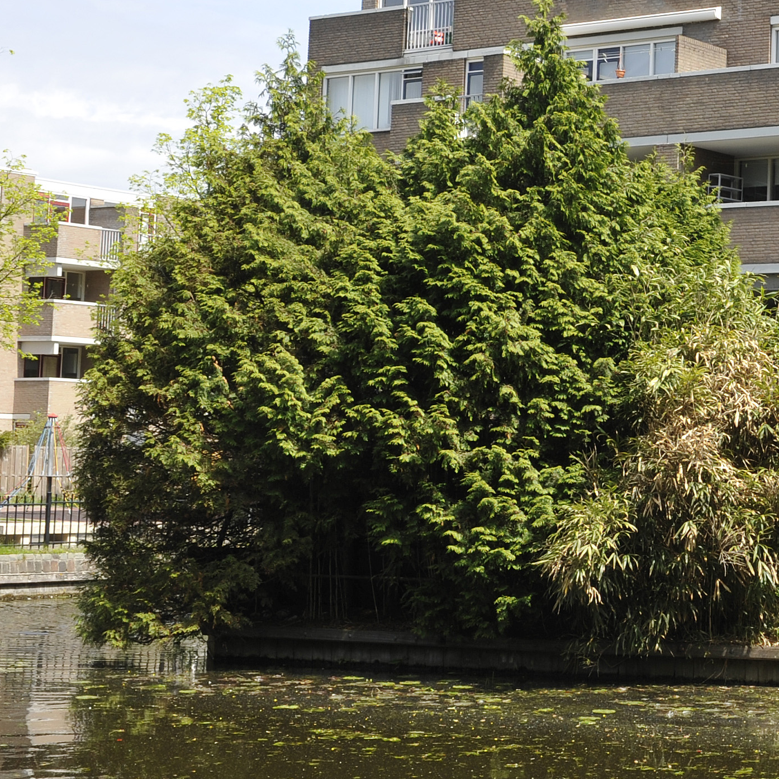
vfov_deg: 20.9
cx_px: 1021
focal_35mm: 83
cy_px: 301
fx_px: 2113
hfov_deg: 19.3
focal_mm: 32
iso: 400
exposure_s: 1/160
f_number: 13
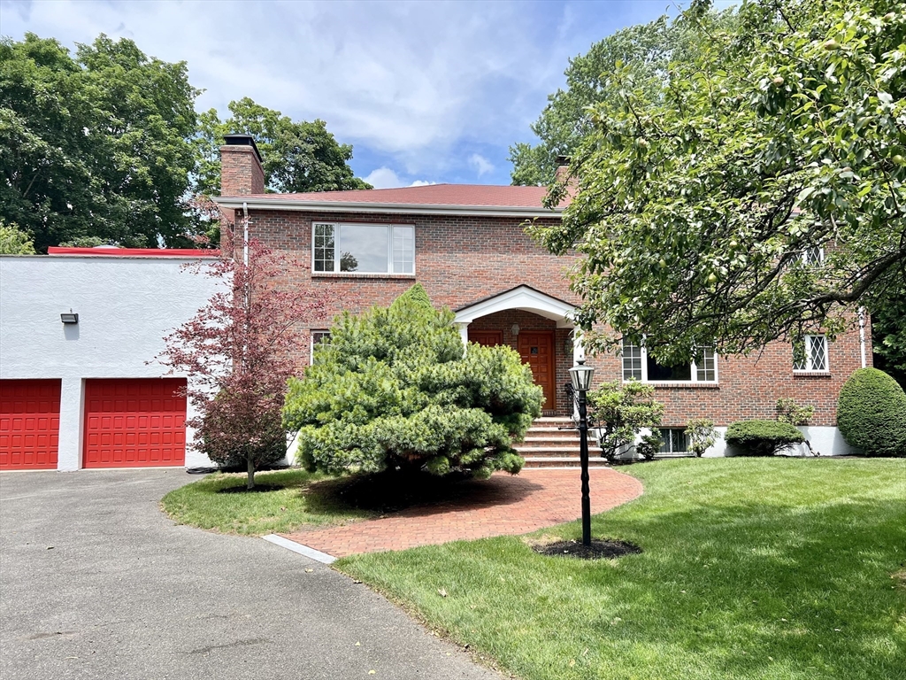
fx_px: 680
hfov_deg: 67.3
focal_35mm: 26
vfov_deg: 53.1
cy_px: 340
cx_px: 453
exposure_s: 1/2208
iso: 50
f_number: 1.5
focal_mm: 5.7
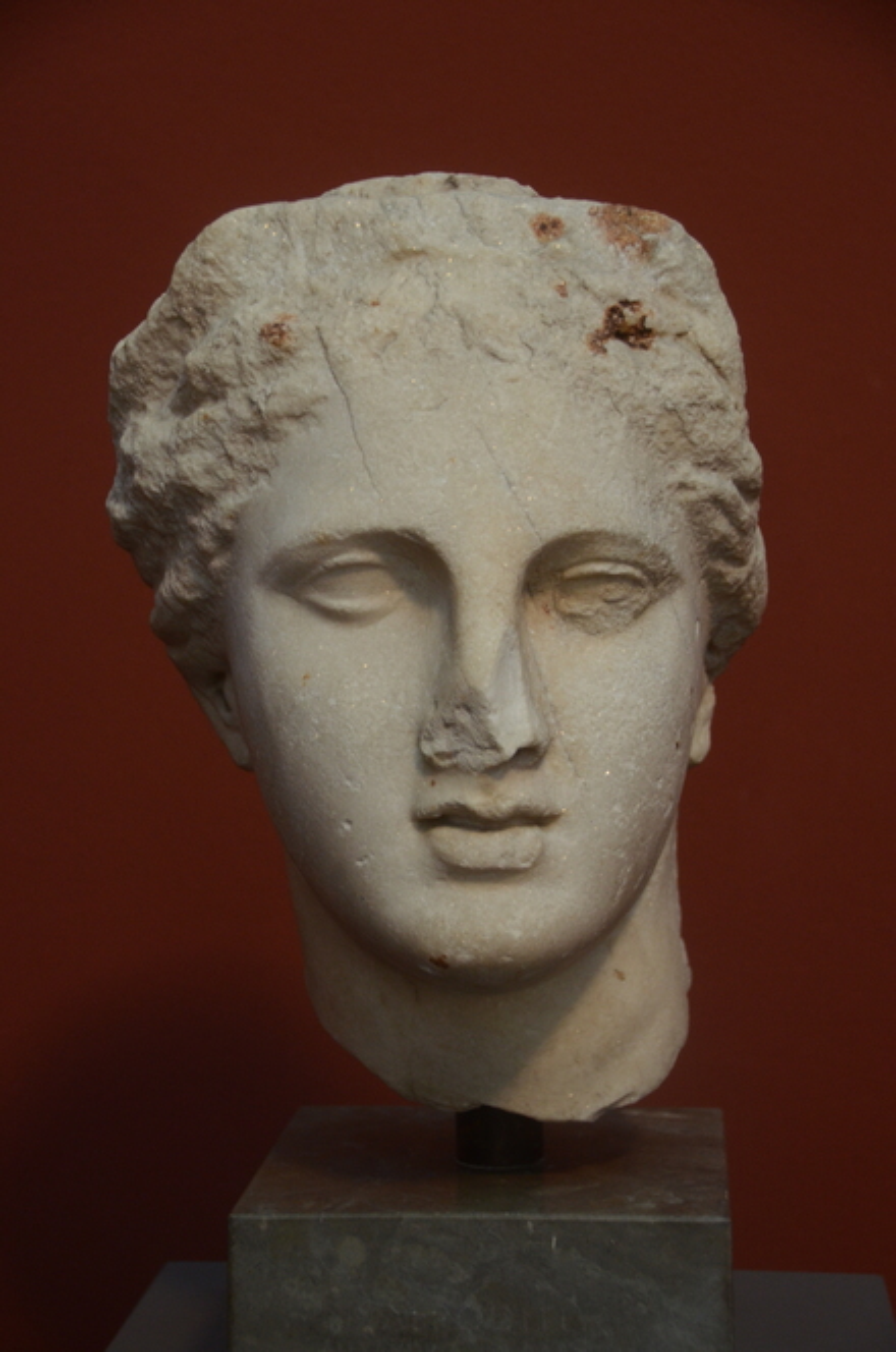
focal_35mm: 75
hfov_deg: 18.1
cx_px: 448
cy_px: 676
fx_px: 2812
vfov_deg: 27.0
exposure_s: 1/20
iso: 1000
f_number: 4.8
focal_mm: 50
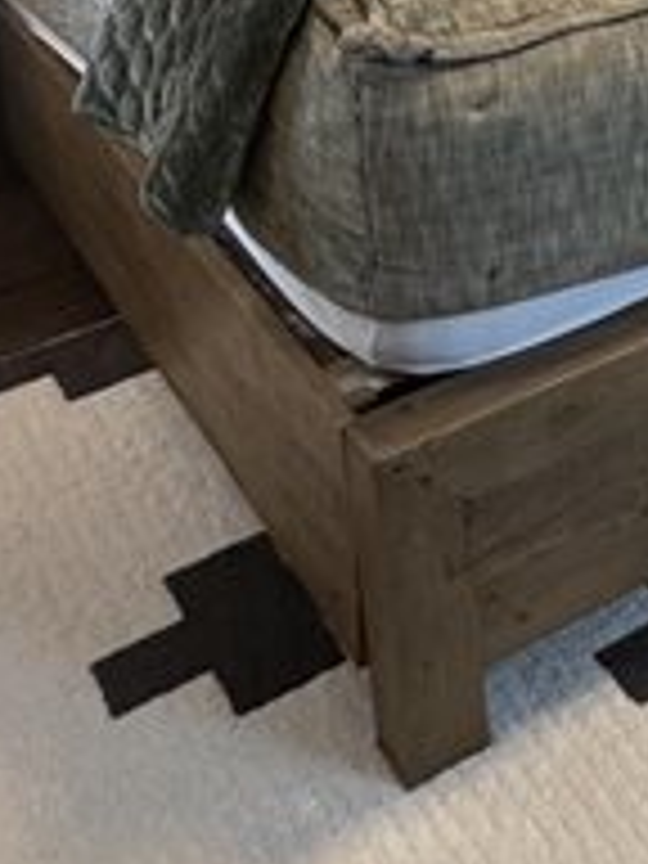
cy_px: -418
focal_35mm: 70
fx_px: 1747
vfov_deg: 22.8
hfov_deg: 18.4
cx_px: 994
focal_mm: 2.22
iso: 320
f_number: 2.2
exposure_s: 1/60
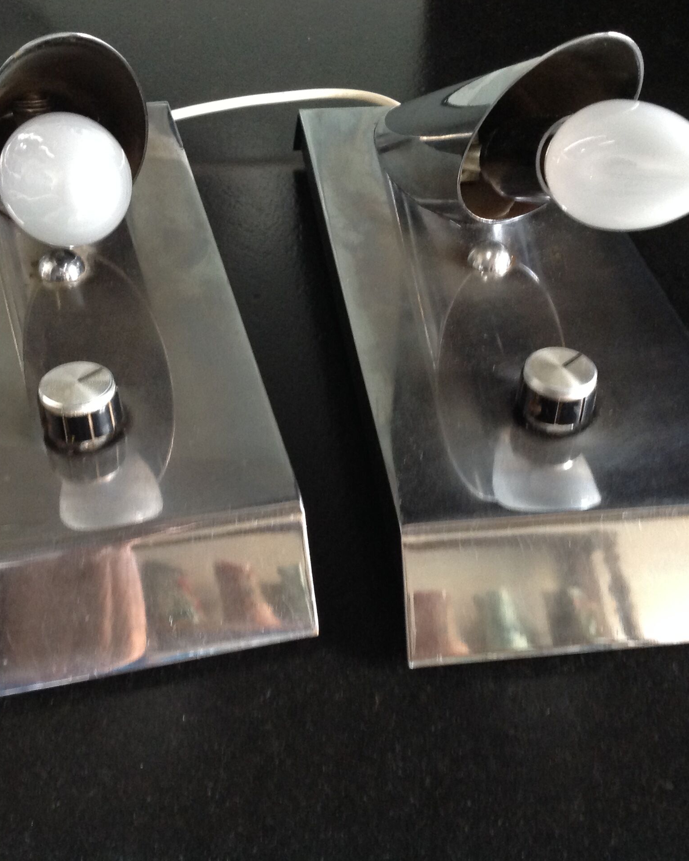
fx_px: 1172
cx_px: 331
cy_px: 429
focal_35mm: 46
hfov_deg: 32.7
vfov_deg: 40.3
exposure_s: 1/15
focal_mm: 4.28
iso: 250
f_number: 2.4
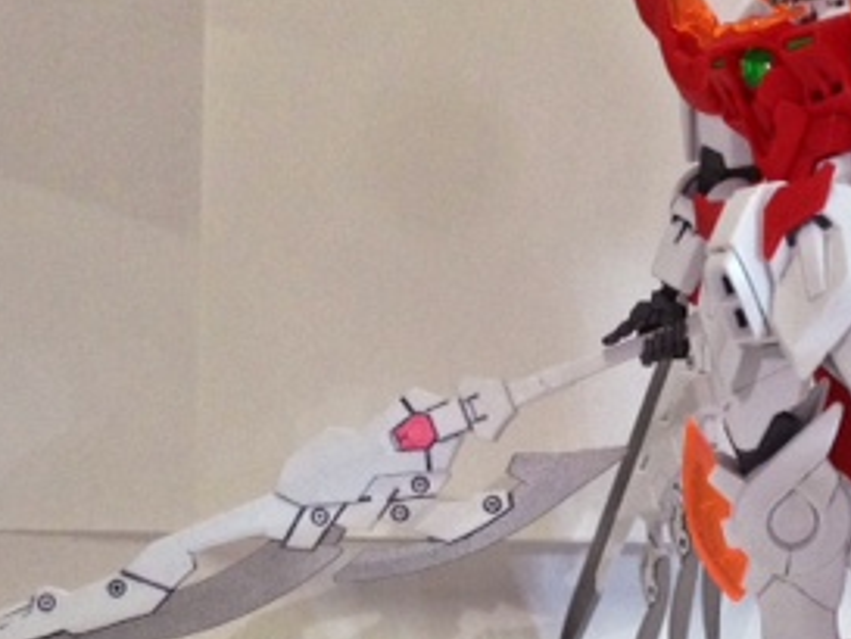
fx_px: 2017
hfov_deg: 23.6
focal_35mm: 82
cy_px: 362
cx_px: 627
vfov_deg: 18.0
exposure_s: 1/20
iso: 160
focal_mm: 4.28
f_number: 2.4
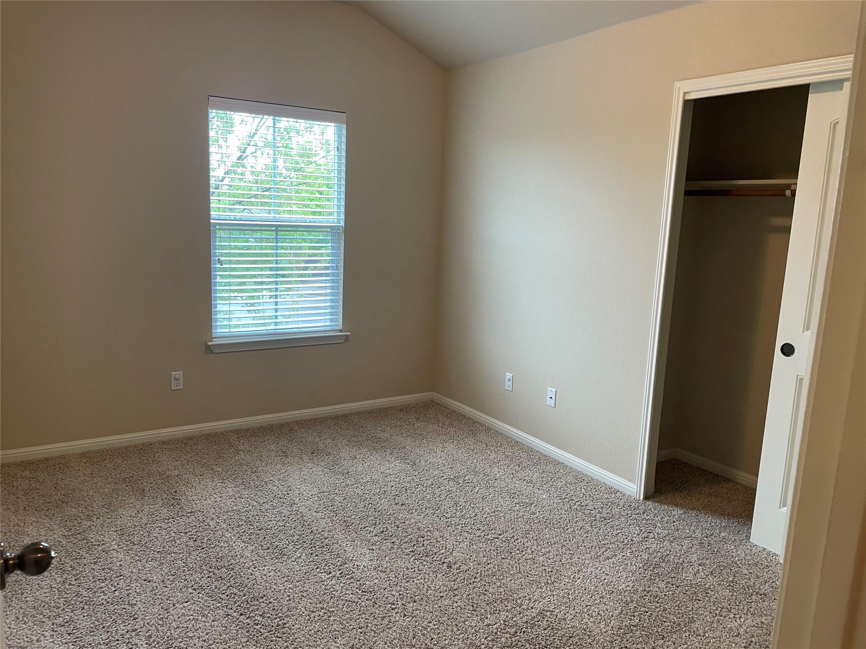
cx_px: 433
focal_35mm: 26
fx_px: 650
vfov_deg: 53.1
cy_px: 324
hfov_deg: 67.3
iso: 125
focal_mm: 4.2
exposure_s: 1/60
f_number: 1.6
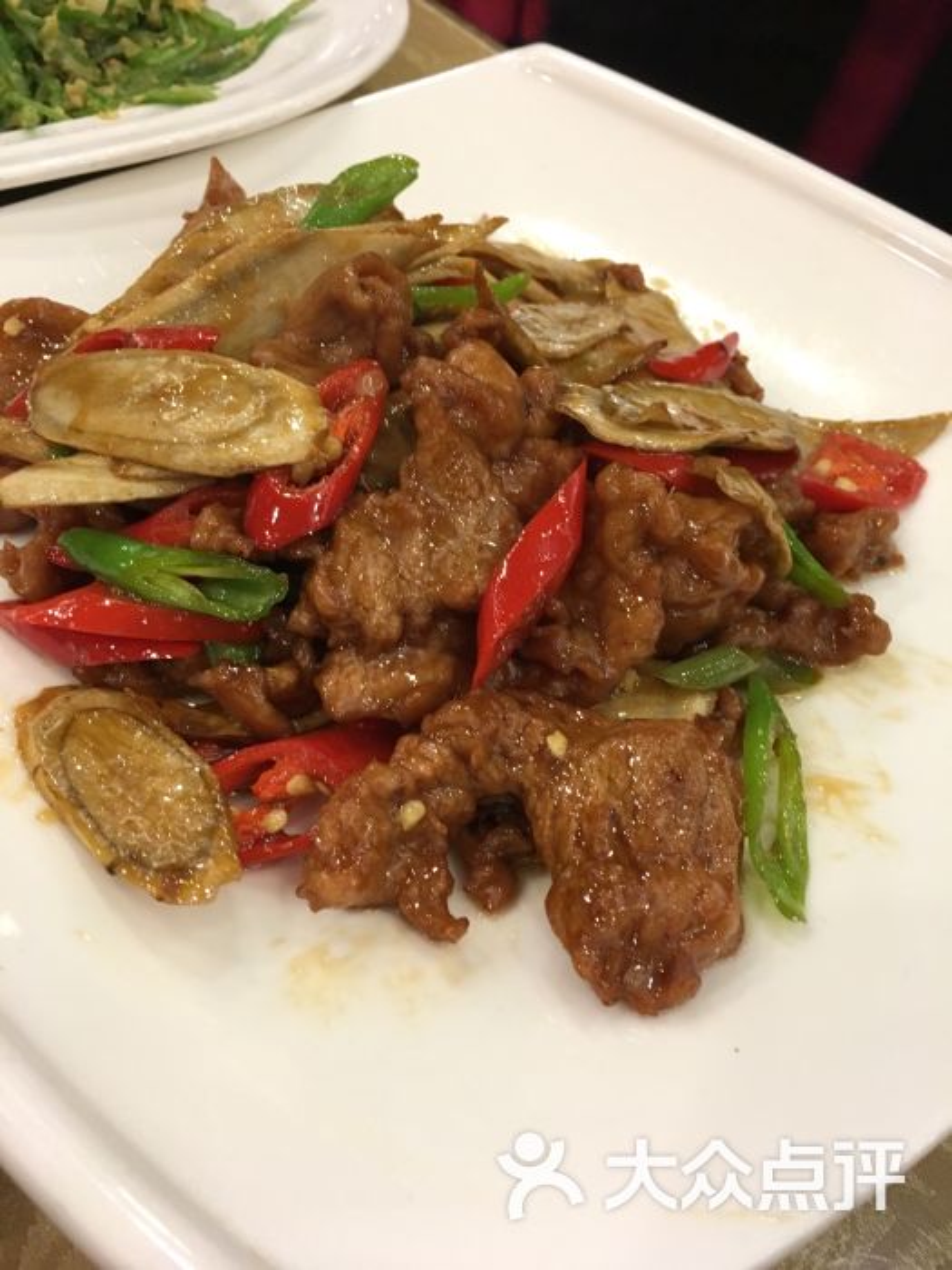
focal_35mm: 29
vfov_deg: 61.7
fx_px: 1063
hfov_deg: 48.2
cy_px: 635
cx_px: 476
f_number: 2.2
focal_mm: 4.15
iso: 160
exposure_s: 1/33
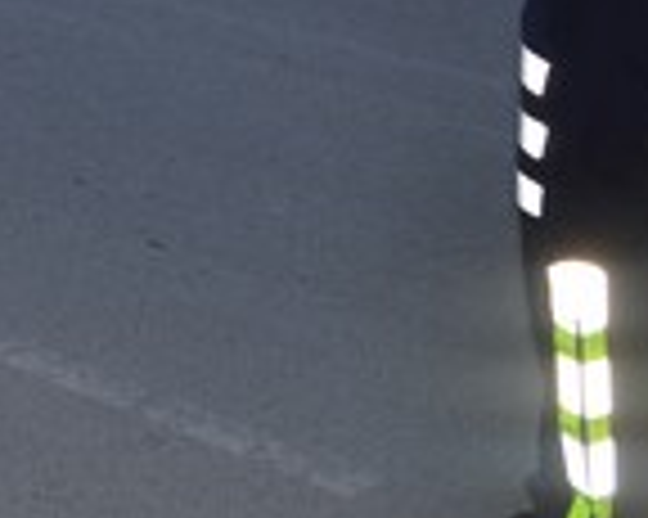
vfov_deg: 11.2
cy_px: -309
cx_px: -405
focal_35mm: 131
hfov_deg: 13.6
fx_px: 2511
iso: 100
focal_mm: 20
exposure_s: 1/200
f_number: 5.6
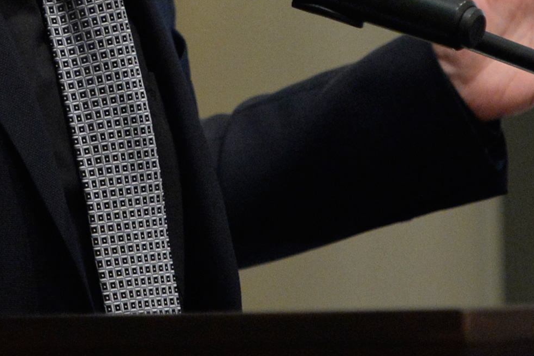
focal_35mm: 414
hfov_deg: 5.0
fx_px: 6138
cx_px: 58
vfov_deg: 3.3
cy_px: -86
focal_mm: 135
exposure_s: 1/160
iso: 4000
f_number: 2.8
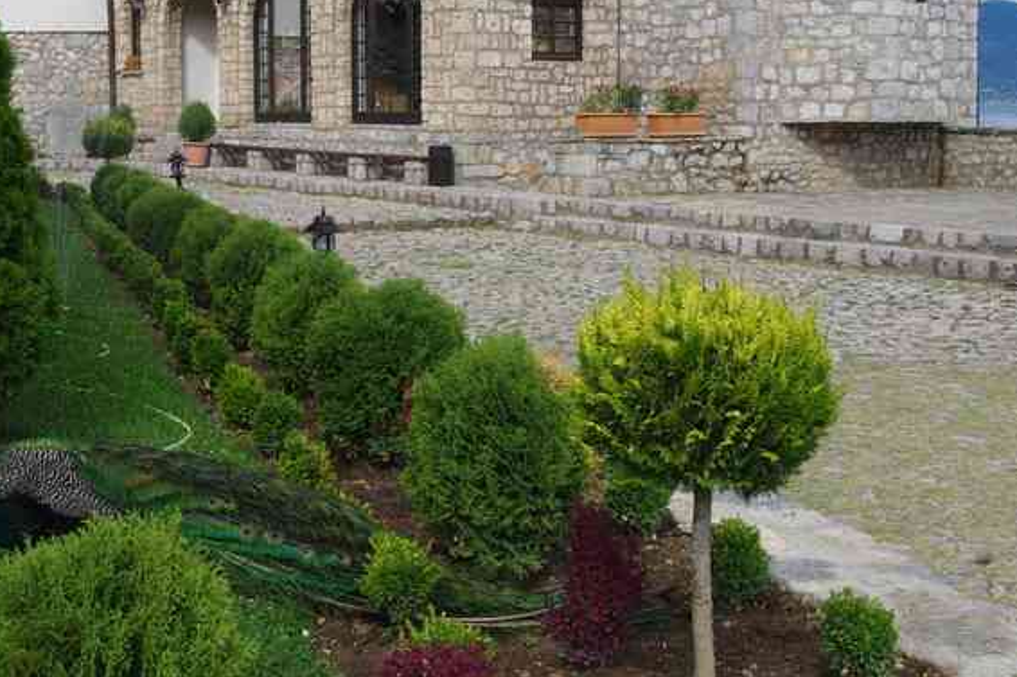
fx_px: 1727
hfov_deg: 32.6
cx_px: 360
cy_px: 187
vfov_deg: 22.0
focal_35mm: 61
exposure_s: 1/30
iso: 100
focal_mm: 23.1
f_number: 11
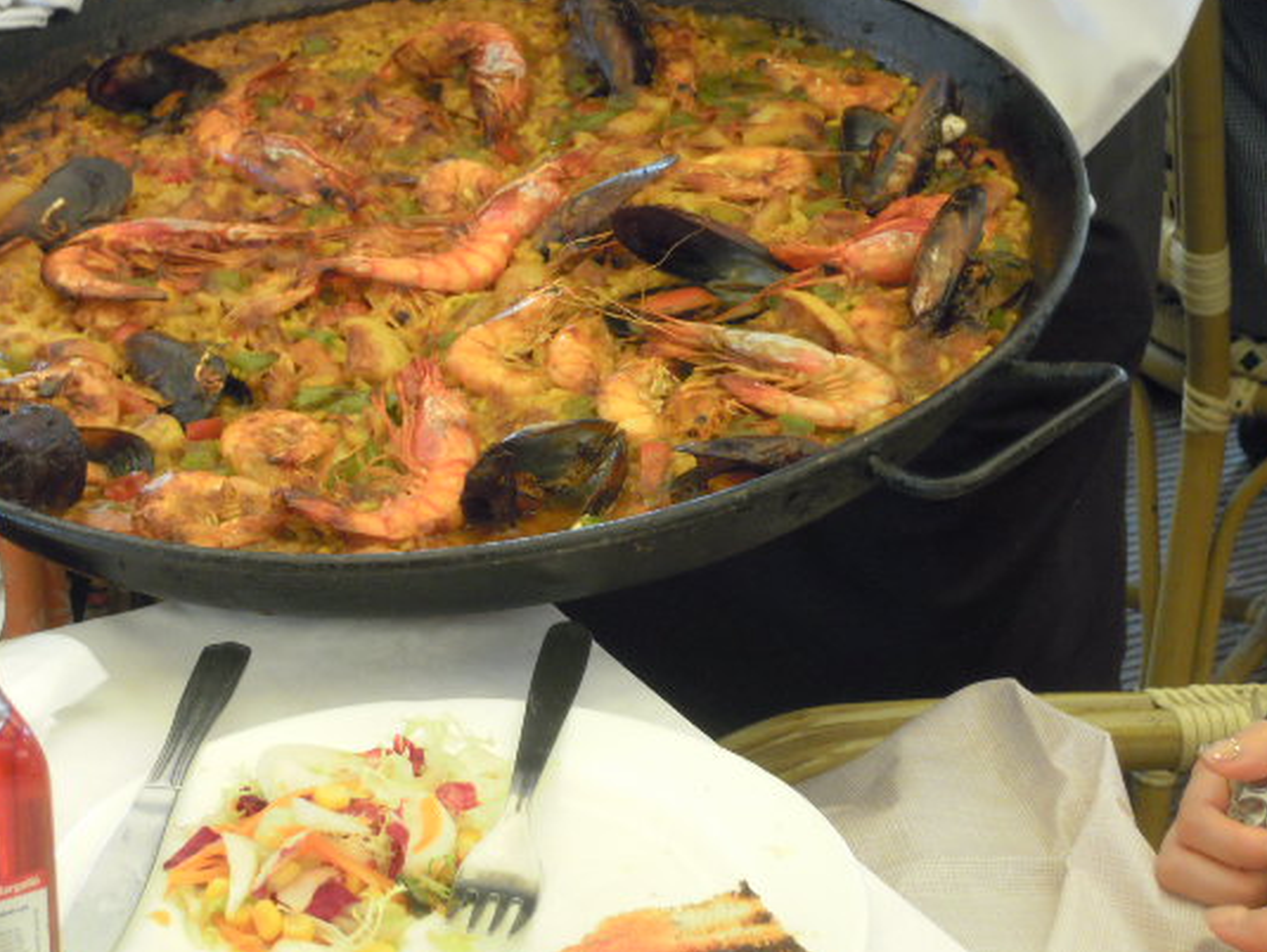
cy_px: 419
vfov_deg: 14.2
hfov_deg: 18.9
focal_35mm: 104
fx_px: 3809
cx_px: 542
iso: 400
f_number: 4.9
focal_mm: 15.5
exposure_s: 1/20
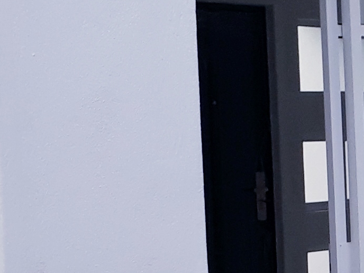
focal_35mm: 162
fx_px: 1703
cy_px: 289
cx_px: 659
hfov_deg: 11.3
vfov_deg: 9.1
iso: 40
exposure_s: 1/809
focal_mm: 3.6
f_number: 1.9
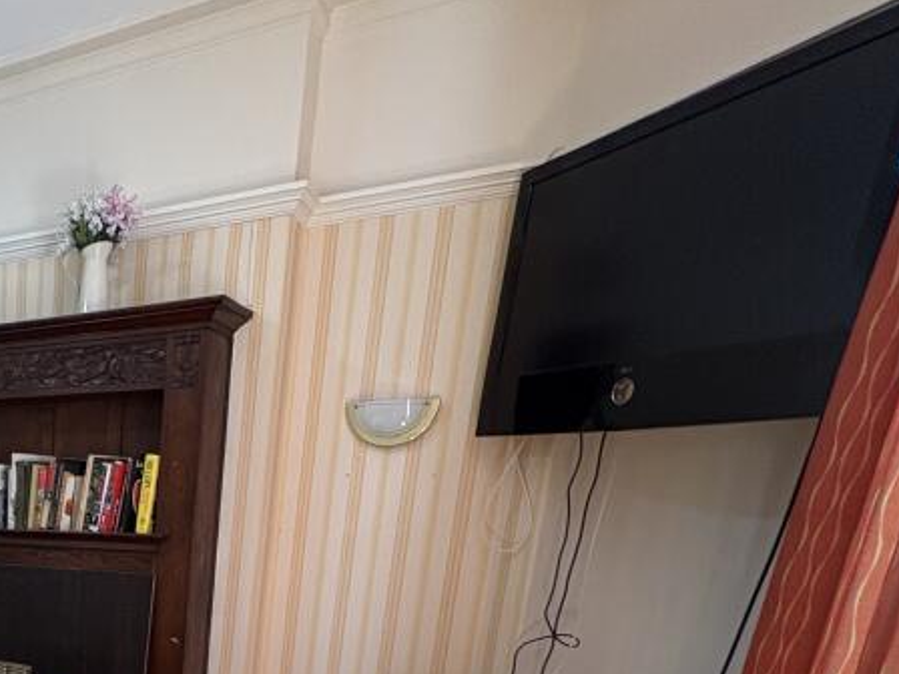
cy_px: 730
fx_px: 831
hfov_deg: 48.1
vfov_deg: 37.4
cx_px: 22
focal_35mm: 32
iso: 200
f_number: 2.2
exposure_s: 1/50
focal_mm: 2.22
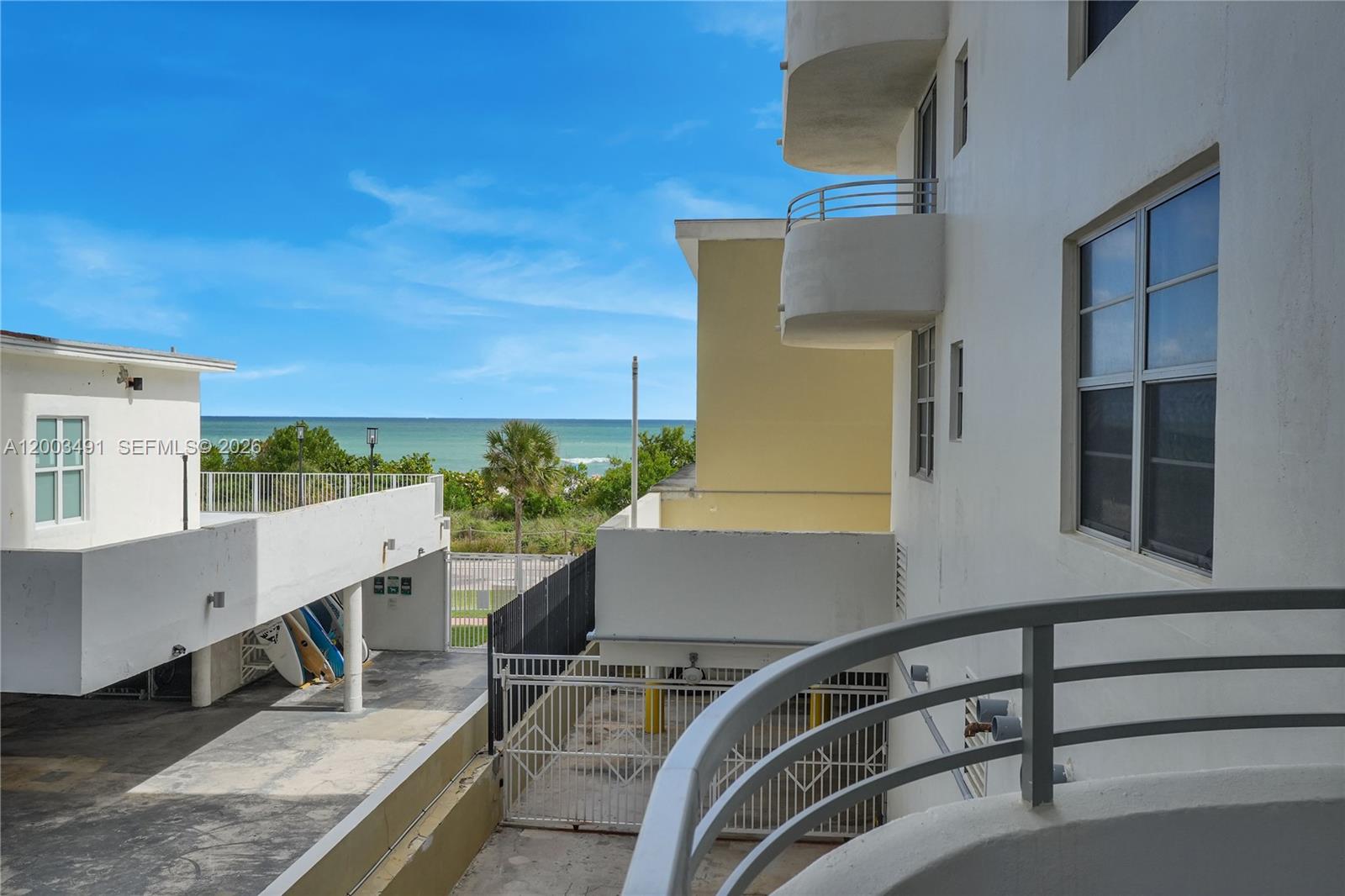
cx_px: 672
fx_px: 1121
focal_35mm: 30
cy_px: 448
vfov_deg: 43.6
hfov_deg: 61.9
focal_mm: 20
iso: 640
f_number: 8
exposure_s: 1/2000
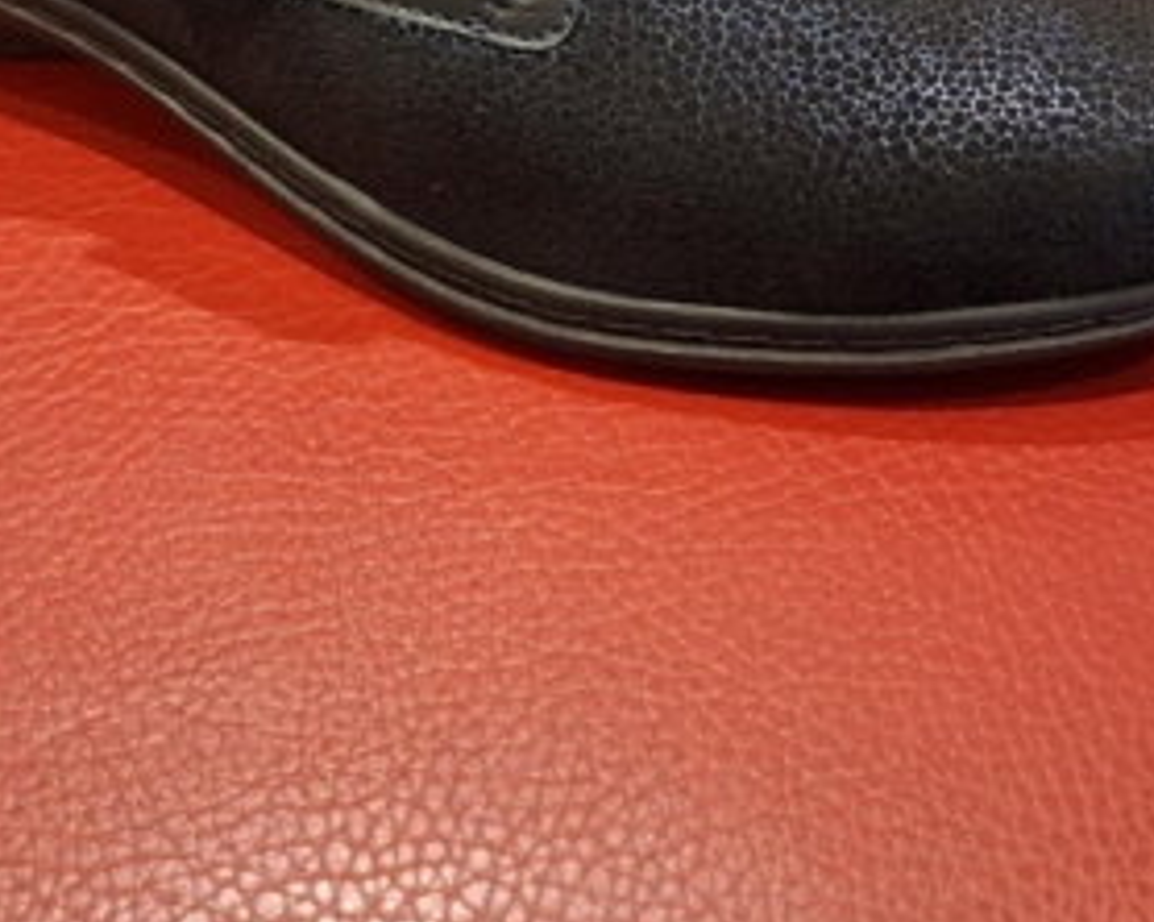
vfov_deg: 24.8
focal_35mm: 57
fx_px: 1945
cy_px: -89
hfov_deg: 32.9
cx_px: 455
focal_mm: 5.54
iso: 320
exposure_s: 1/50
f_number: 1.8
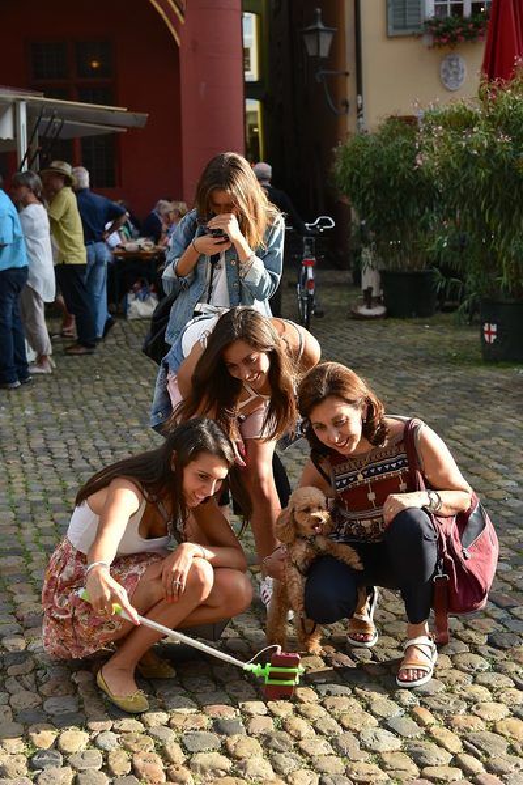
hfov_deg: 24.6
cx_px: 262
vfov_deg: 36.2
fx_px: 1198
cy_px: 392
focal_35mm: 55
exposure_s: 1/100
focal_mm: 55
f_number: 5
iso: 100
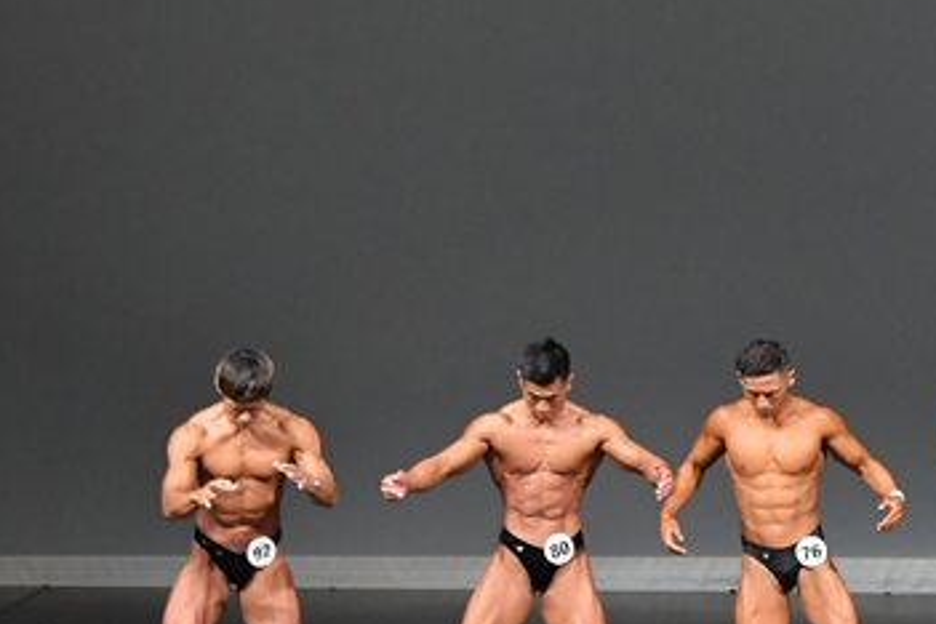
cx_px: 921
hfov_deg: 6.2
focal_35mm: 331
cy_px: 347
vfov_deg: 4.2
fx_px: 8605
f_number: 5.6
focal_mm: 100
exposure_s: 1/400
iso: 5000
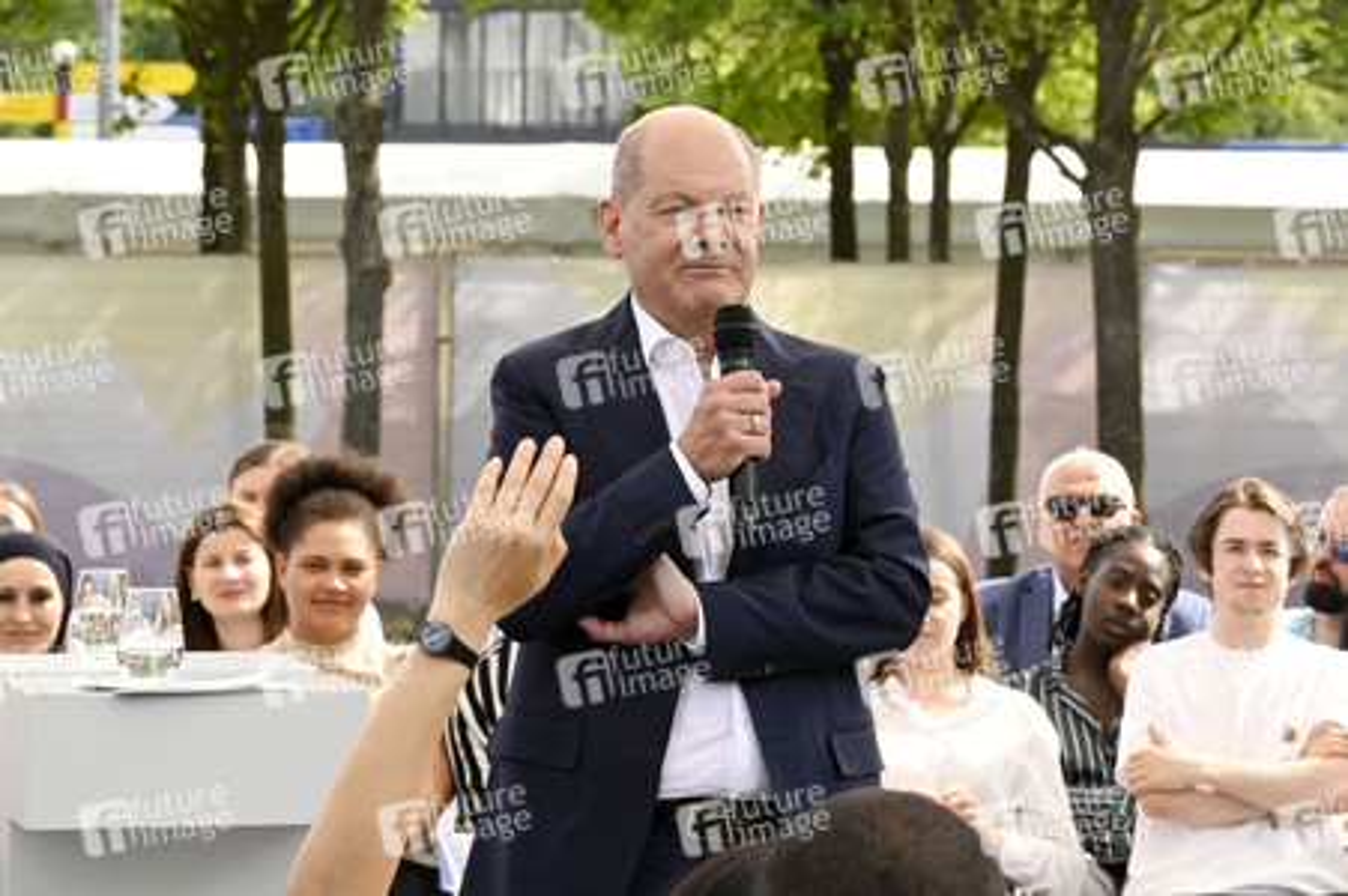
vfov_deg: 8.1
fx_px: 6361
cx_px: 674
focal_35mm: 170
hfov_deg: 12.1
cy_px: 448
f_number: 16
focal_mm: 170
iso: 2500
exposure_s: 1/500
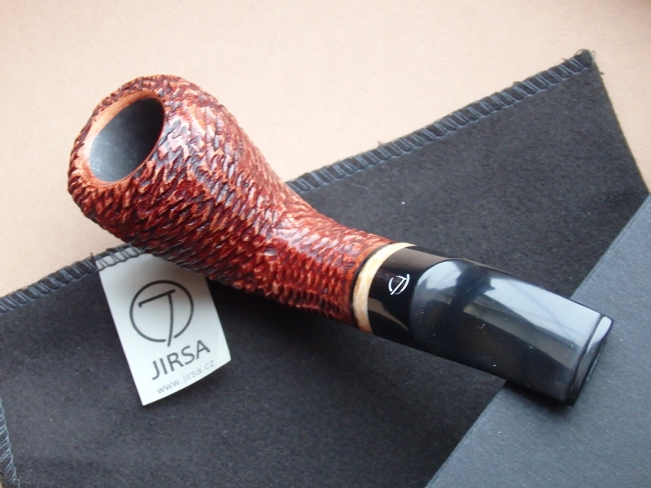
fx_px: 1241
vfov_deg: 22.3
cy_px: 244
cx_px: 326
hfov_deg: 29.4
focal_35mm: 66
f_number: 4.4
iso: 1000
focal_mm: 11.9
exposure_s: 1/20
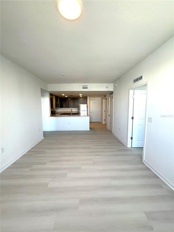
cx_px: 87
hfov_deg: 85.7
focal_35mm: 14
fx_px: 94
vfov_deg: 102.1
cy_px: 116
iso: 125
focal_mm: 2.22
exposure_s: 1/120
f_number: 2.2
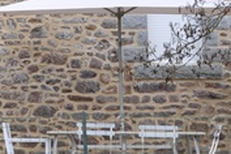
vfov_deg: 3.9
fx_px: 2258
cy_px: -35
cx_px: -133
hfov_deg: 5.8
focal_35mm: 352
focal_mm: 52
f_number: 9
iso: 200
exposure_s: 1/320
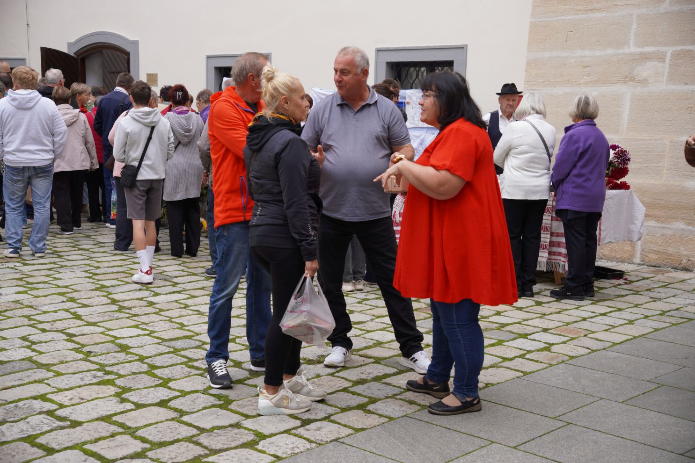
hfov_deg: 40.2
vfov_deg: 27.4
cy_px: 232
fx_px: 950
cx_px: 348
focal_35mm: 49
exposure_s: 1/160
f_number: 4
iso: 100
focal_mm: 32.8
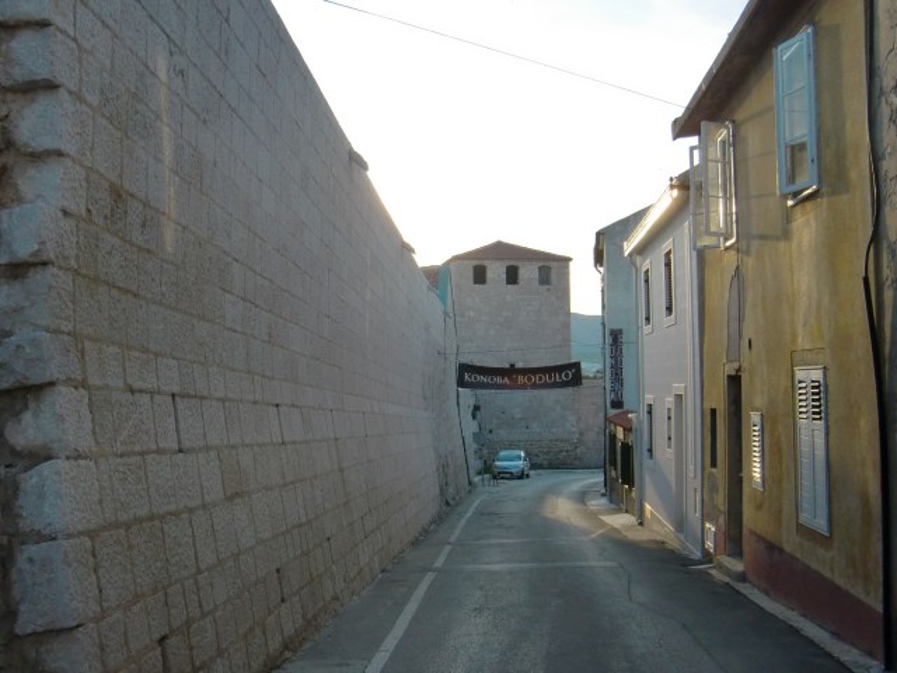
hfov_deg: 49.0
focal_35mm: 38
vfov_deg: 37.7
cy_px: 336
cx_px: 448
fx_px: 985
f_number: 3.9
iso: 100
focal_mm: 6.66
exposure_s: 1/400
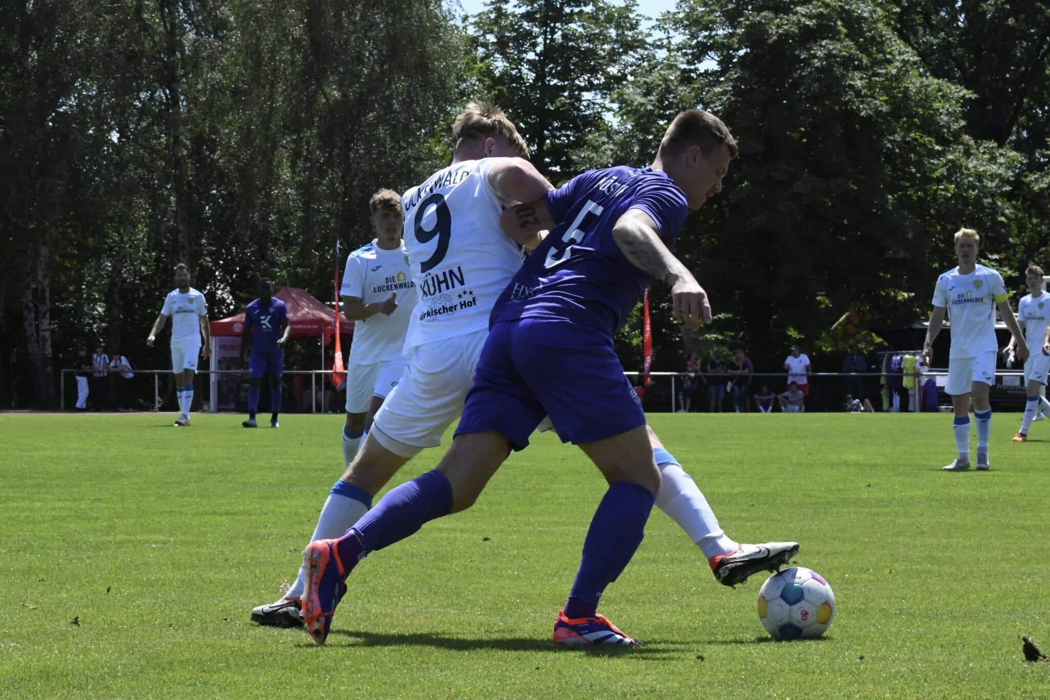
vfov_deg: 13.0
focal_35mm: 105
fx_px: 3063
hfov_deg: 19.5
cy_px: 350
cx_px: 525
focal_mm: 105
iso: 5000
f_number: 18
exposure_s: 1/1600
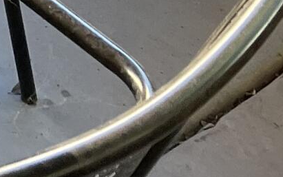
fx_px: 1550
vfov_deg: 5.5
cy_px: -576
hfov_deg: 9.1
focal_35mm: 201
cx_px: -452
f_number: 1.6
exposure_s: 1/121
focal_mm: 4.2
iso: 80
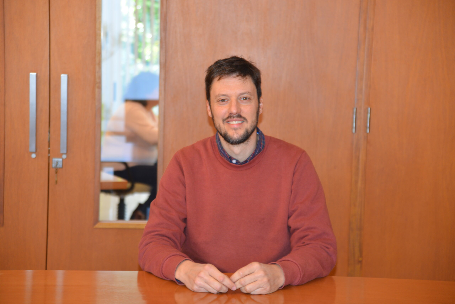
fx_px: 1011
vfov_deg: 17.1
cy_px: 152
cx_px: 228
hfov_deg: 25.4
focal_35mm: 80
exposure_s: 1/60
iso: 640
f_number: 4
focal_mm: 80
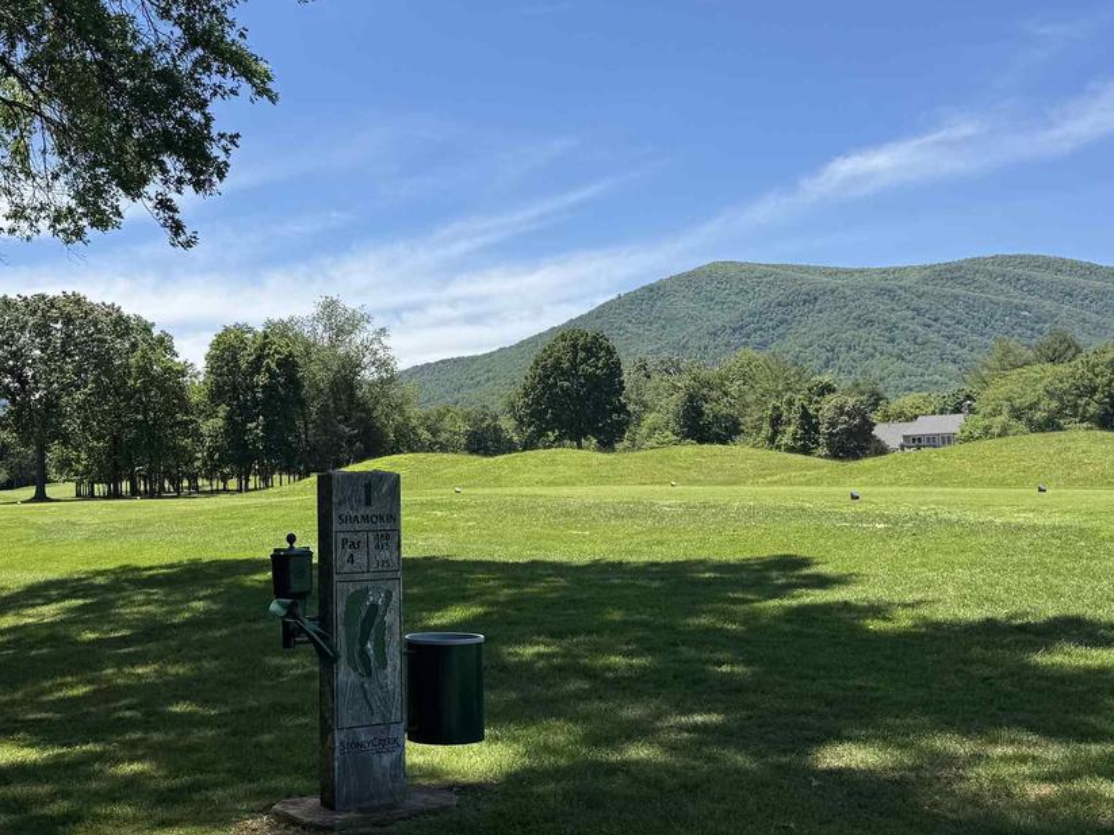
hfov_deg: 44.3
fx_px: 1351
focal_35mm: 42
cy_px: 296
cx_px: 391
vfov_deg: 34.1
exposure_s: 1/4049
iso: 80
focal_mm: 6.76
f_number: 1.78
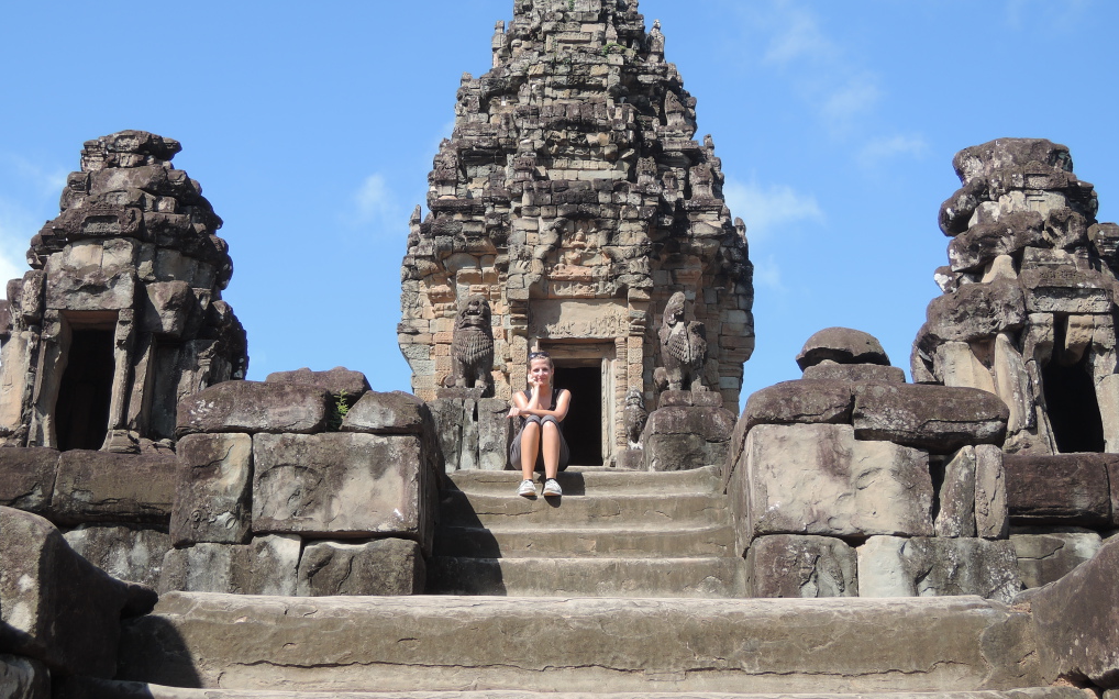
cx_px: 561
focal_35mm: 48
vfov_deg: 26.8
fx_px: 1464
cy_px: 289
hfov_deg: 41.8
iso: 80
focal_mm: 9.6
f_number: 3.7
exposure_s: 1/400
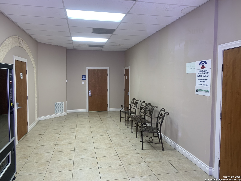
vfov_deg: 53.1
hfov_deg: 67.3
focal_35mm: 26
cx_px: 120
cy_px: 90
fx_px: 181
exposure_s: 1/60
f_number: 1.8
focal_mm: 4.25
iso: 100
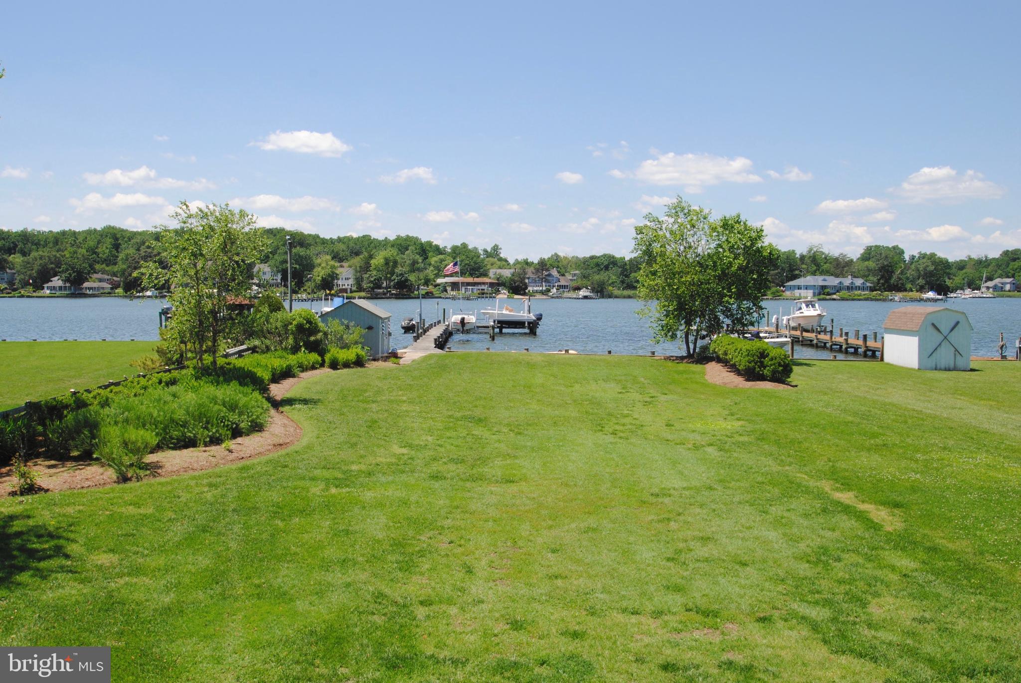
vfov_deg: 41.8
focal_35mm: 32
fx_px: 894
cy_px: 342
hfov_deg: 59.4
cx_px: 510
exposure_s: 1/320
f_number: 9
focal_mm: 21
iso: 200
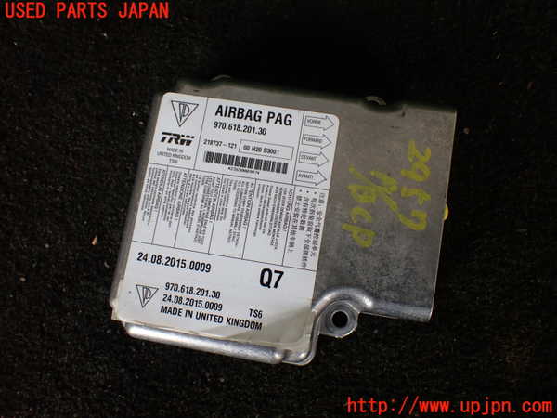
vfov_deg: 46.8
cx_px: 278
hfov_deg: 60.0
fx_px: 483
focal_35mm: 30
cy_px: 209
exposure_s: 1/125
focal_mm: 5.4
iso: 200
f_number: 2.3
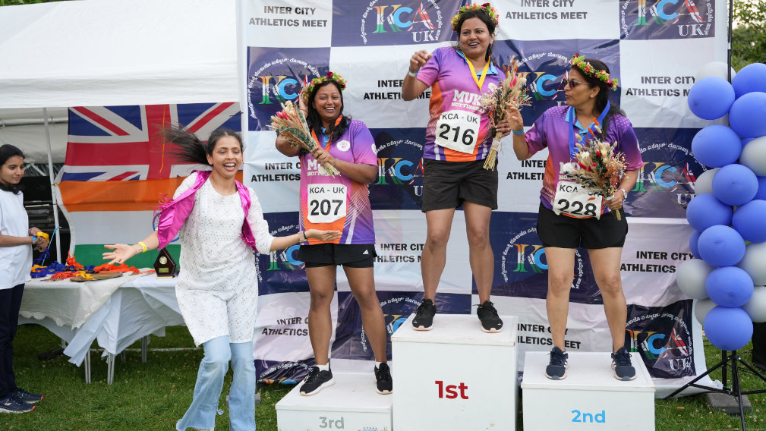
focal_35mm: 36
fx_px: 724
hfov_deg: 55.8
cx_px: 385
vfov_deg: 33.2
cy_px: 198
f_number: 2.8
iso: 250
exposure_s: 1/400
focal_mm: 33.6
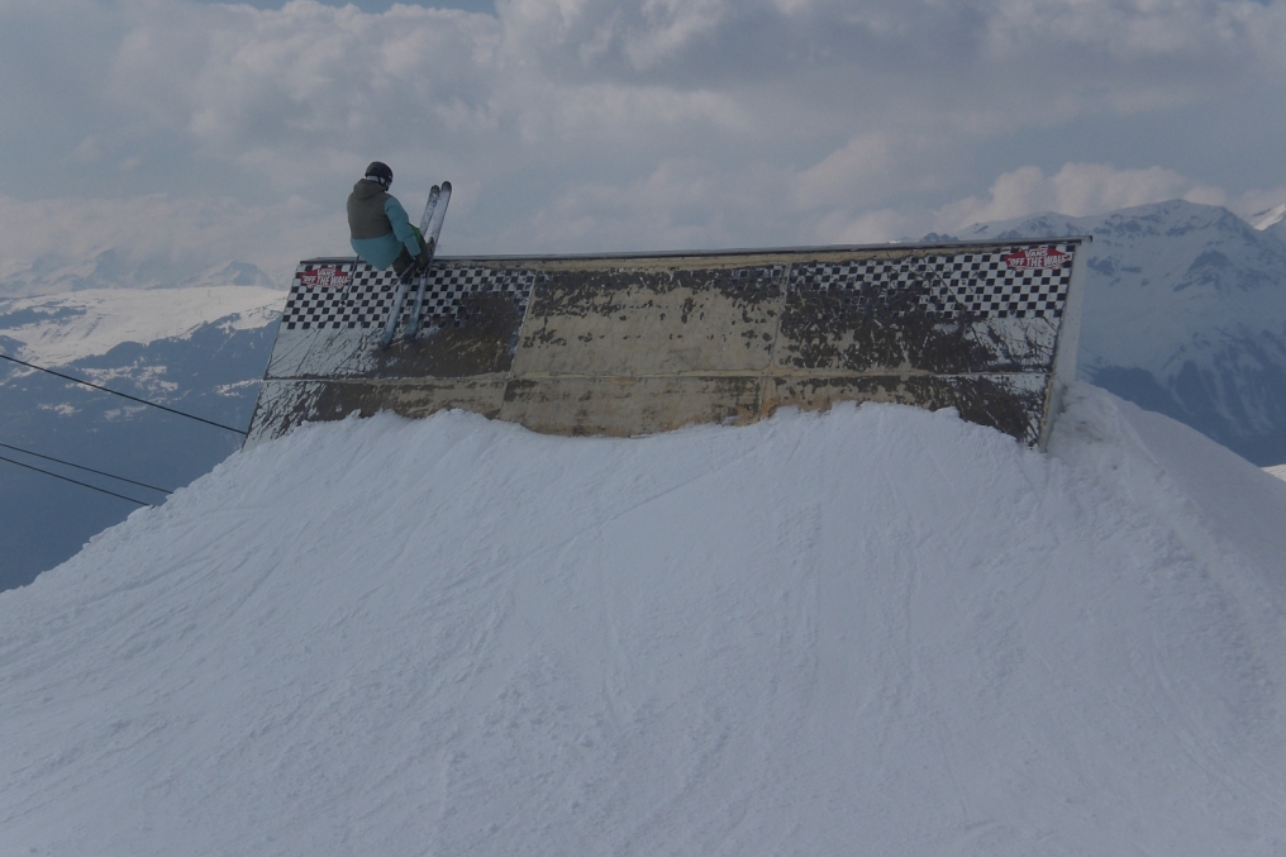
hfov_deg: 23.4
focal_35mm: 87
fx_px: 3107
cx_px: 647
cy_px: 400
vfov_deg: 15.7
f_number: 7.1
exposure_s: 1/640
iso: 50
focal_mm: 14.49
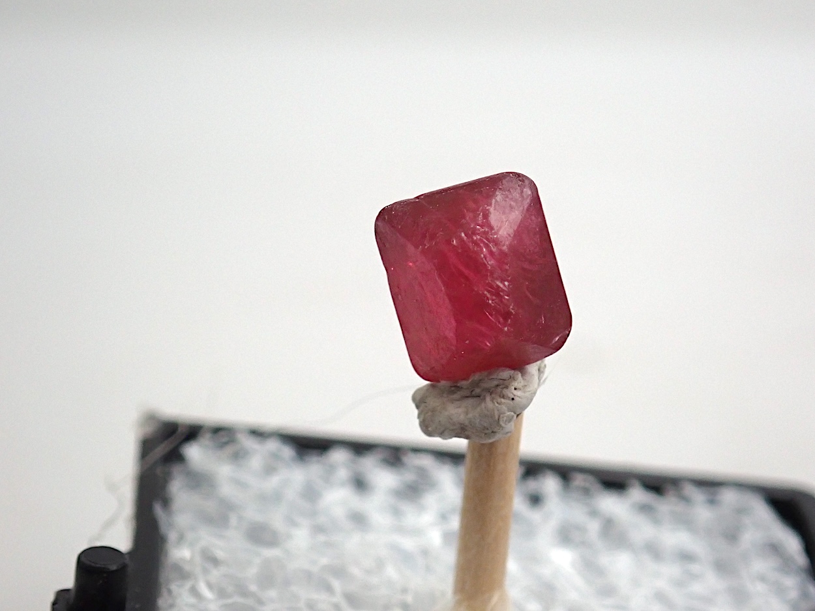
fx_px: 2355
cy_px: 306
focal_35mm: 100
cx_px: 408
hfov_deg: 19.6
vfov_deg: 14.8
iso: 400
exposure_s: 1/100
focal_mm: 18
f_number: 4.9
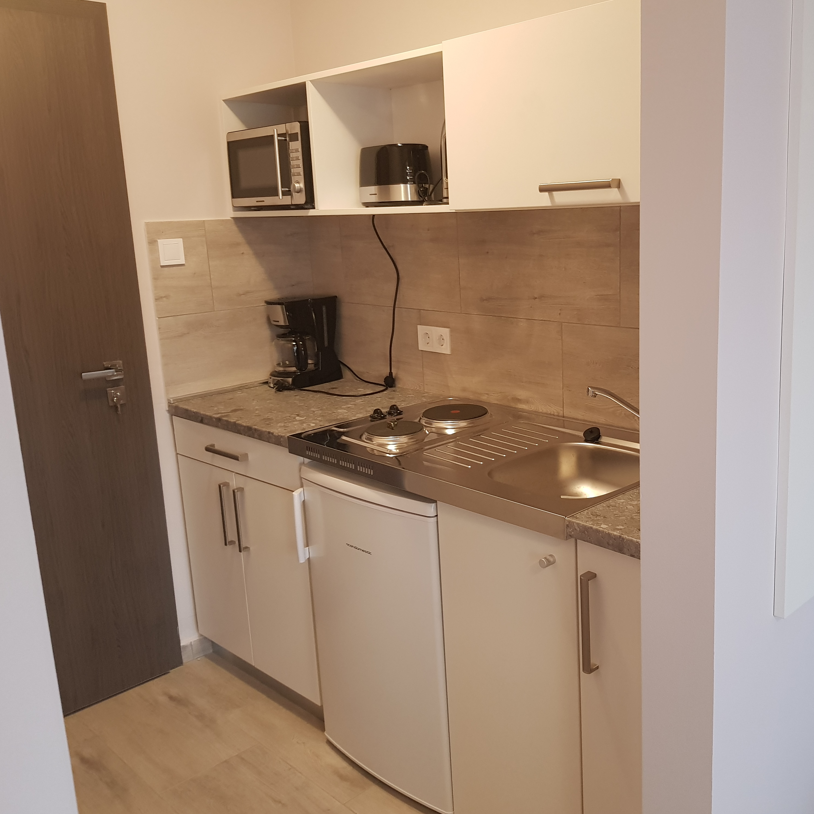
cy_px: 406
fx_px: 825
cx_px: 517
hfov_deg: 51.9
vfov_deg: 52.5
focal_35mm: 31
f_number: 1.7
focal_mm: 4.2
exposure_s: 1/33
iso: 200
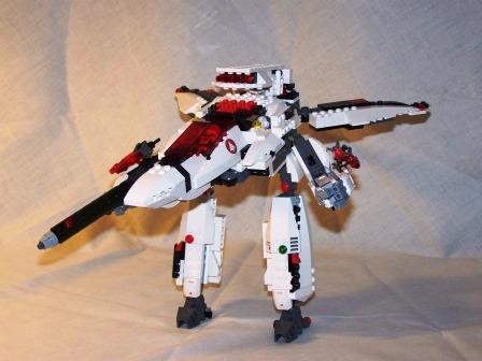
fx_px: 905
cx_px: 241
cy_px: 180
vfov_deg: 22.6
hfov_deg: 29.8
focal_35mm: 65
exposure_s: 1/40
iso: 200
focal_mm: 10.7
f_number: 3.2
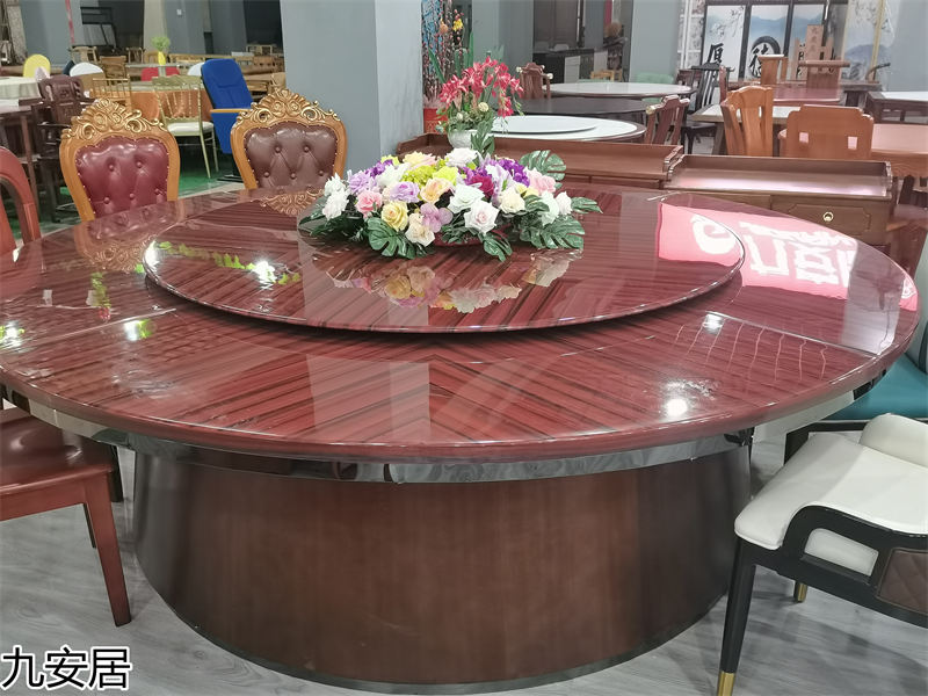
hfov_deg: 56.8
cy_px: 348
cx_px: 464
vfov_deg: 44.2
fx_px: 858
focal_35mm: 32
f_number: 1.8
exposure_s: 1/50
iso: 320
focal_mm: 5.58
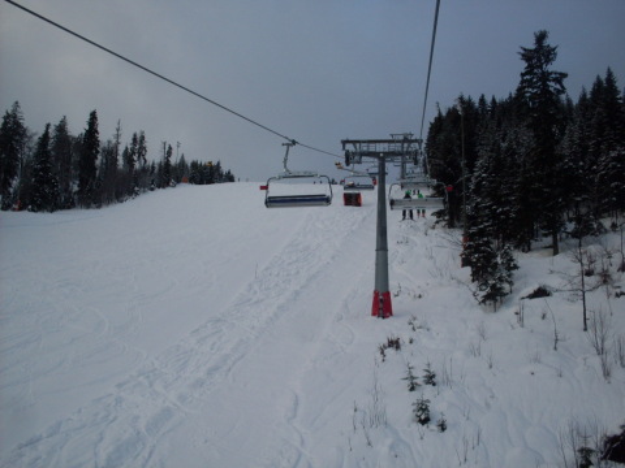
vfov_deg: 37.7
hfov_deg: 49.0
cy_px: 234
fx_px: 686
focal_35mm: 38
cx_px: 312
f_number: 8.4
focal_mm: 6.3
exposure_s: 1/125
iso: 80
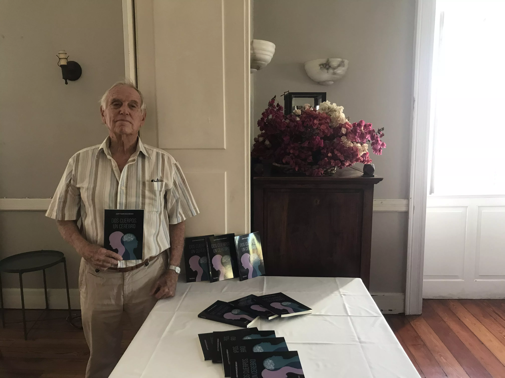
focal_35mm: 28
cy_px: 189
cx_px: 252
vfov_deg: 49.7
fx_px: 408
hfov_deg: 63.4
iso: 40
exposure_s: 1/17
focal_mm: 3.99
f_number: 1.8
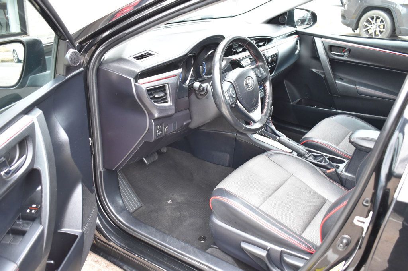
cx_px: 204
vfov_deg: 38.3
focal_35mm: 34
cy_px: 136
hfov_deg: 55.1
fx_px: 391
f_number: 4
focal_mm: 23
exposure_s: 1/125
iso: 1250
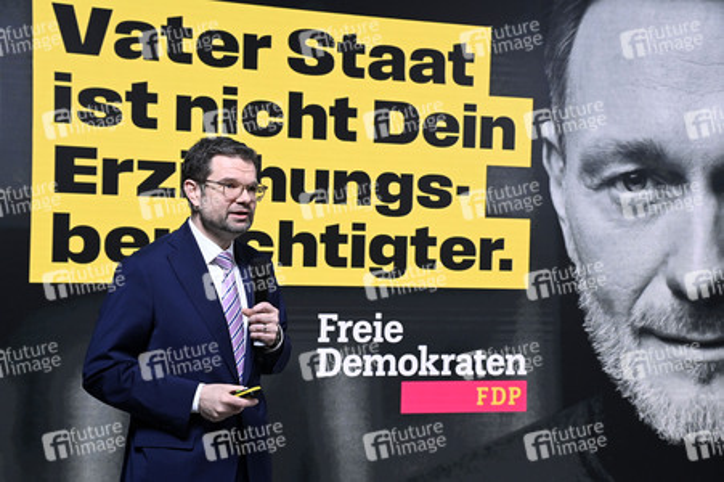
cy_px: 241
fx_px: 1105
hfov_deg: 36.3
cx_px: 362
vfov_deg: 24.6
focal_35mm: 55
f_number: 6.3
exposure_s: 1/250
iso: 4000
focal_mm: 55
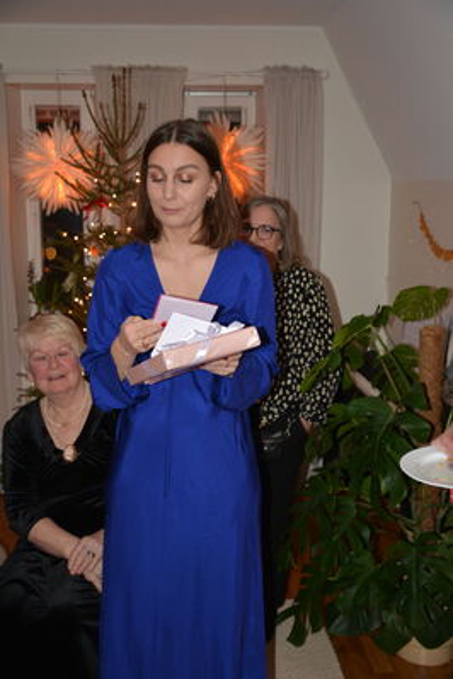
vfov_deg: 46.4
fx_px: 793
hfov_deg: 31.9
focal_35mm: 42
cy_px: 340
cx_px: 226
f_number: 4.2
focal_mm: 42
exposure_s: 1/60
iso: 800
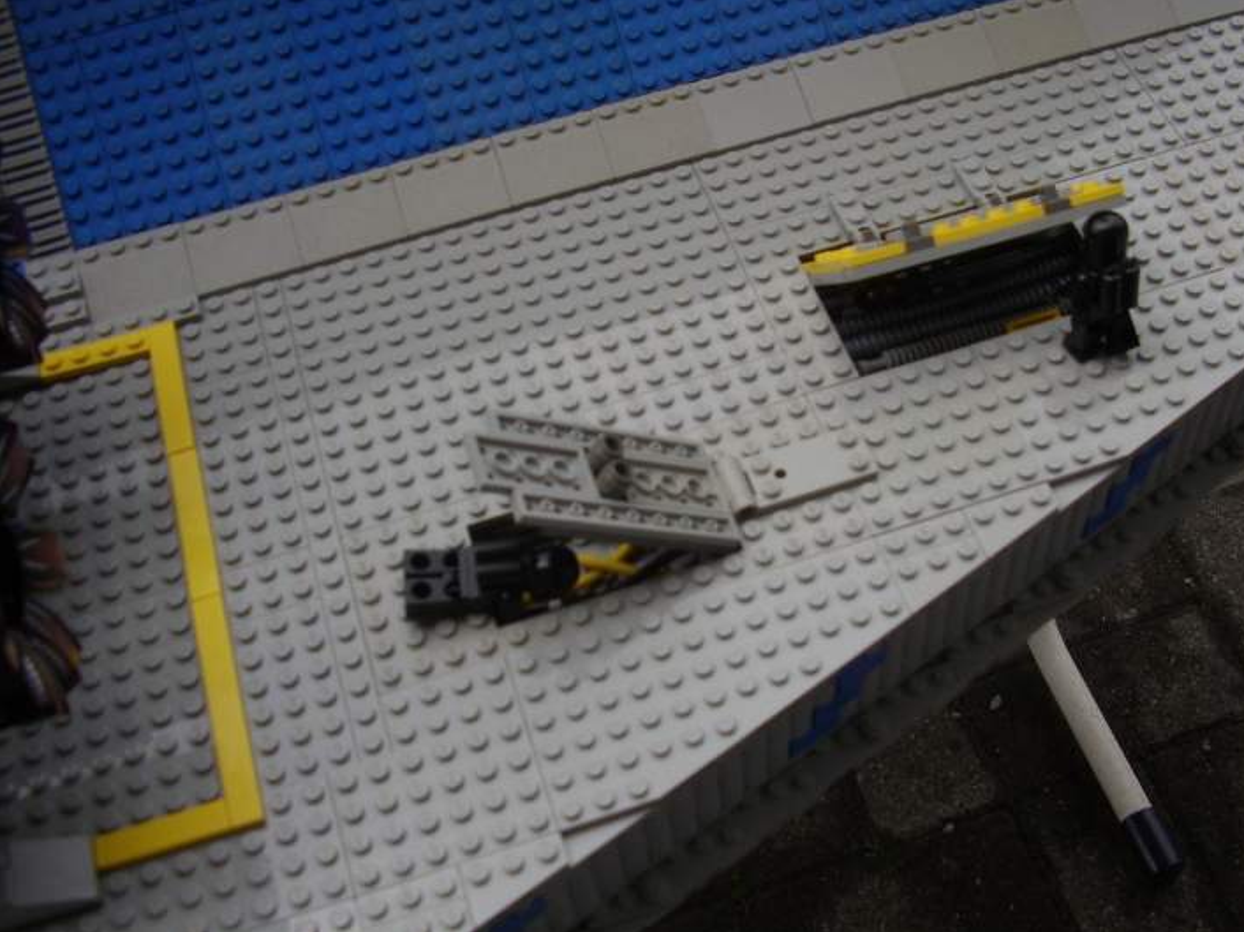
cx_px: 703
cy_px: 412
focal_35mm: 34
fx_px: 1221
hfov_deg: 53.8
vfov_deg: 41.7
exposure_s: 1/458
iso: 71
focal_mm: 5.8
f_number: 4.1
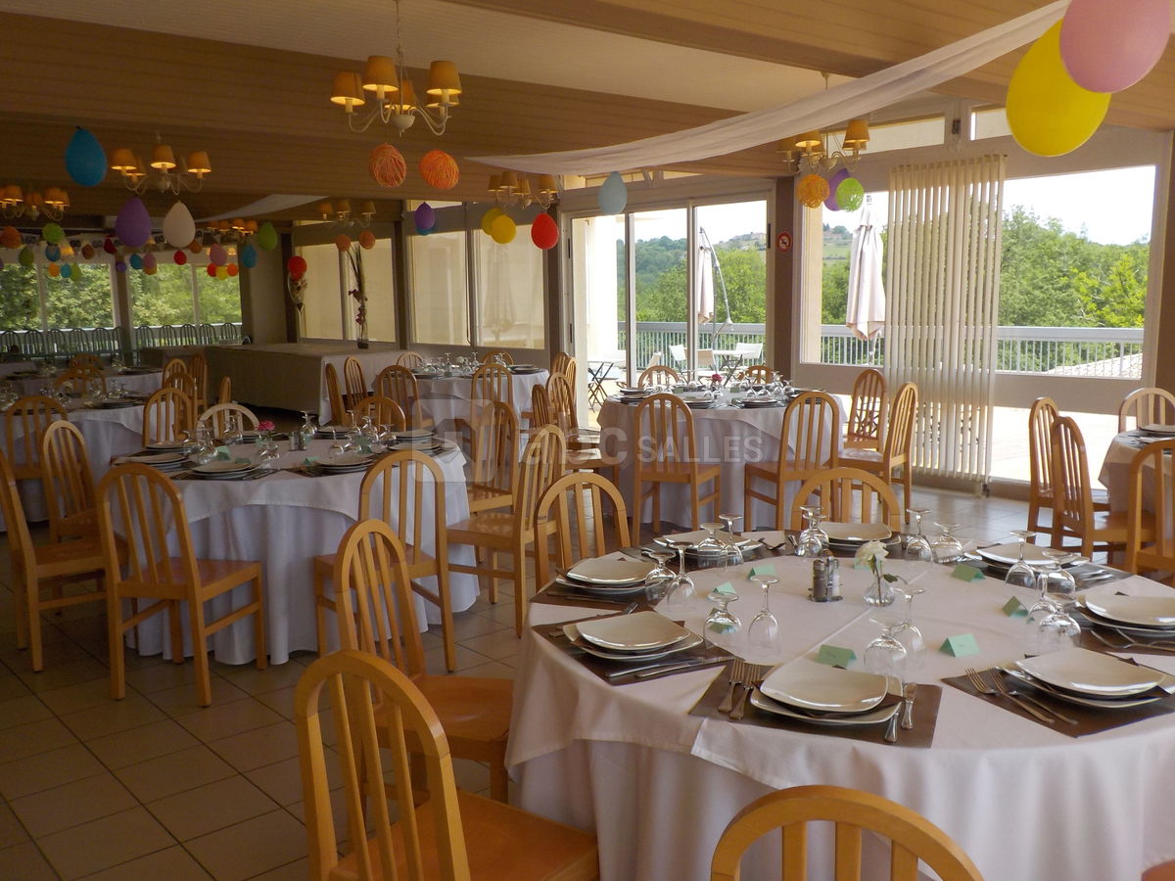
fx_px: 1018
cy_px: 440
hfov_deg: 60.0
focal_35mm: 30
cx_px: 588
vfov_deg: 46.8
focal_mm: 4.1
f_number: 3.3
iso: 125
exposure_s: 1/400
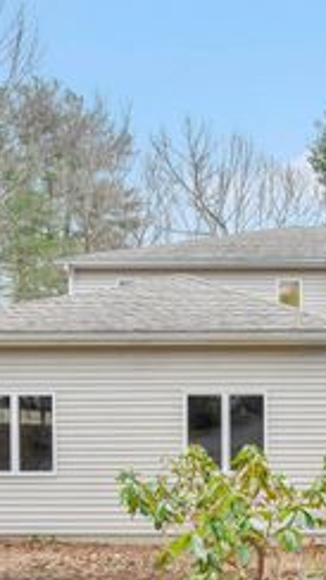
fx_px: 462
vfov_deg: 63.9
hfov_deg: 35.9
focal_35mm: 30
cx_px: 309
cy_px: 339
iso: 800
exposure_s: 1/250
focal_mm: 14
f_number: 8
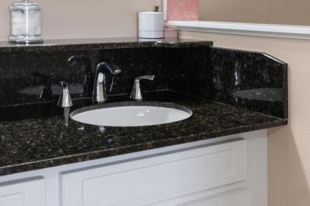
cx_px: 111
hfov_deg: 36.0
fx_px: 473
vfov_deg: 23.6
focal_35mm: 55
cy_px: 1
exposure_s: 1/4
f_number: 7.1
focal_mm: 17
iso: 100
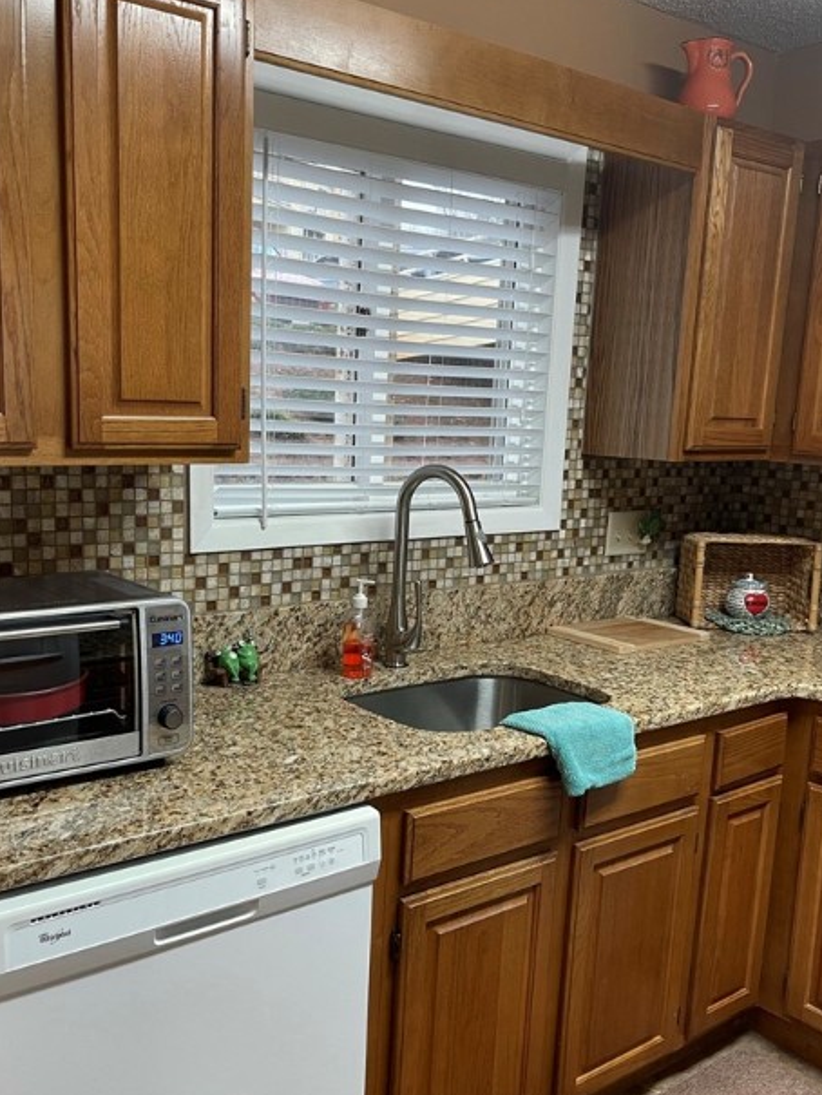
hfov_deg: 42.9
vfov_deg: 55.3
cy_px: 586
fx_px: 1044
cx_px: 369
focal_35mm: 33
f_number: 1.6
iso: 100
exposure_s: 1/60
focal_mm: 5.1
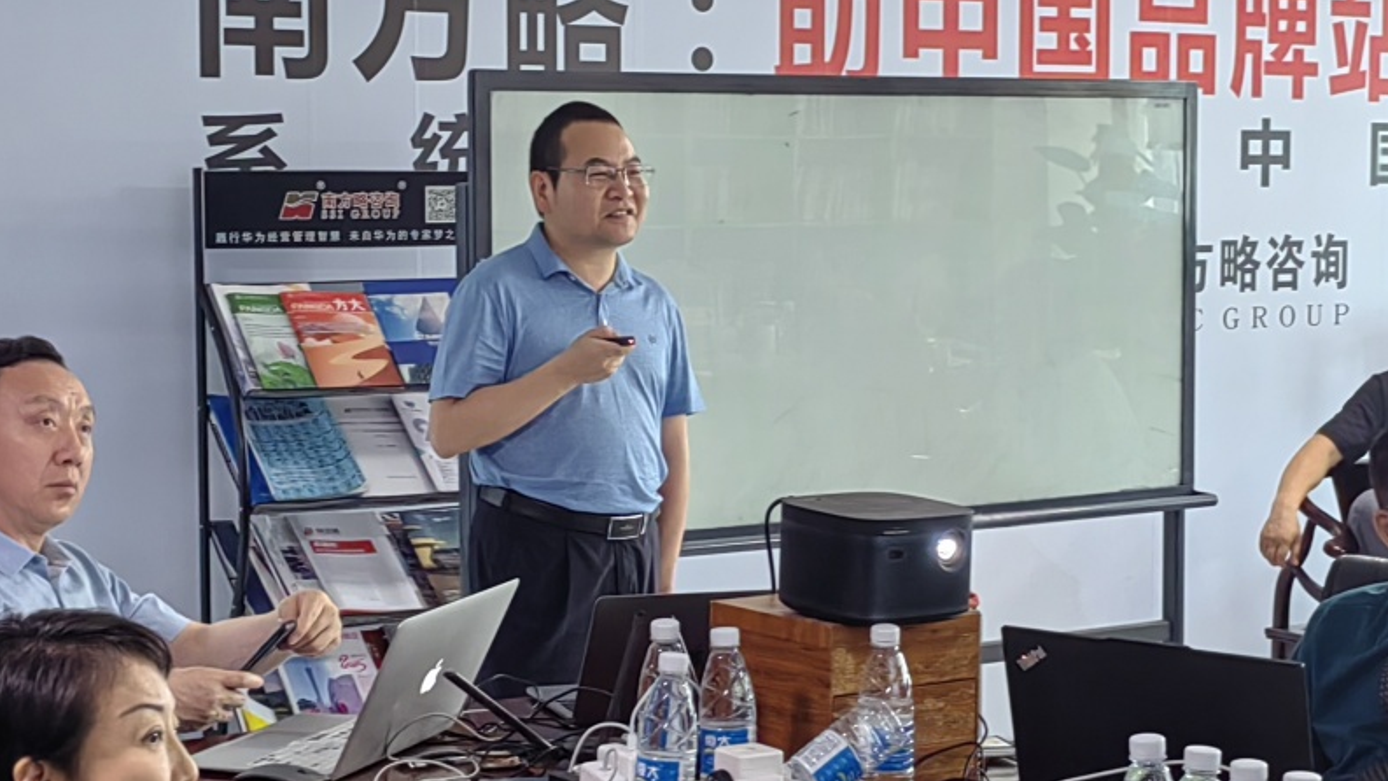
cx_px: 690
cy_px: 383
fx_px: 2871
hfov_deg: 27.2
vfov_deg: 15.5
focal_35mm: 78
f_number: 1.9
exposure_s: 1/50
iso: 100
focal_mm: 5.52
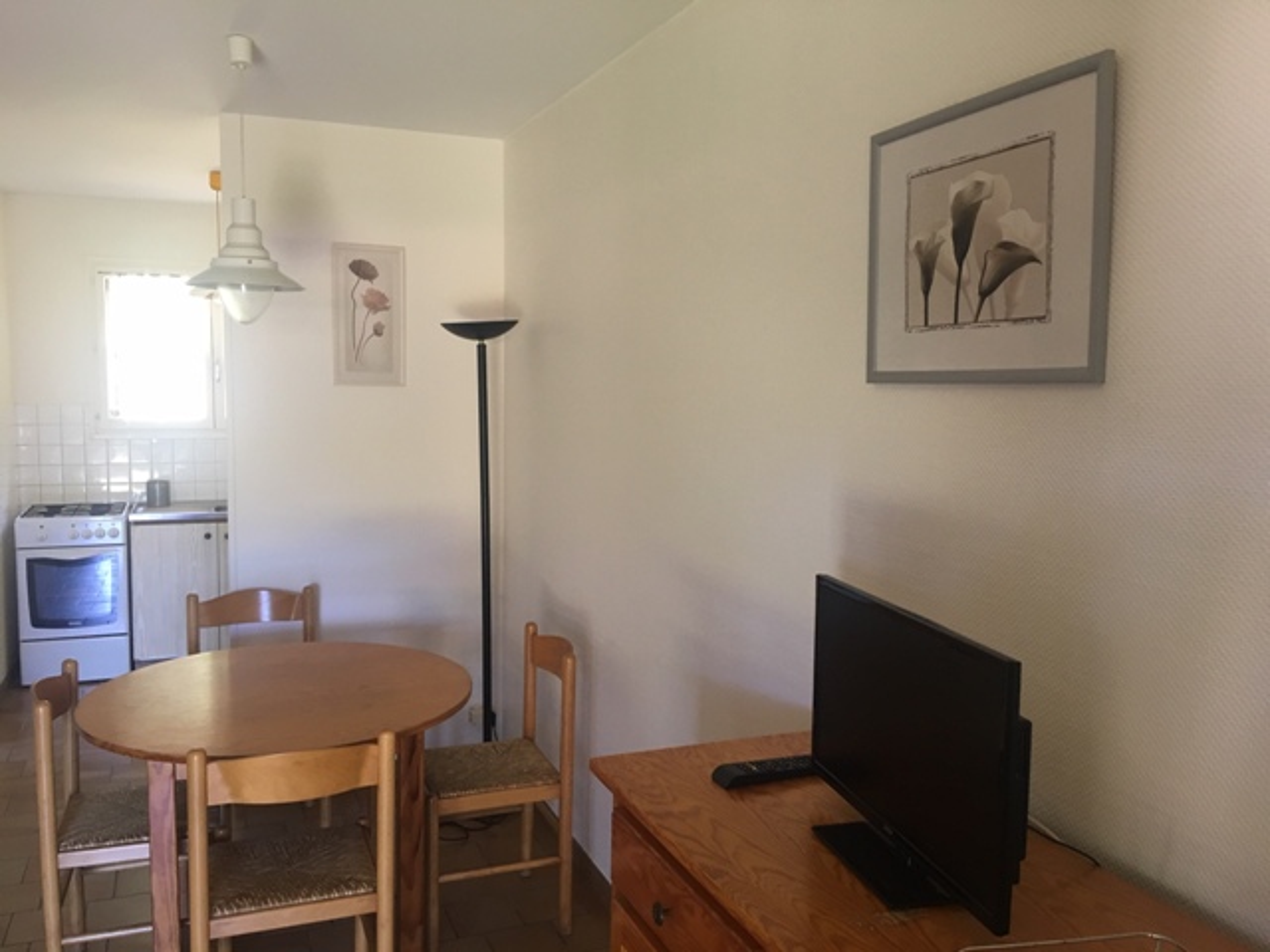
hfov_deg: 61.7
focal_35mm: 29
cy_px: 476
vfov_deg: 48.2
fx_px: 1064
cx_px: 635
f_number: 2.2
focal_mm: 4.15
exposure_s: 1/33
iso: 125
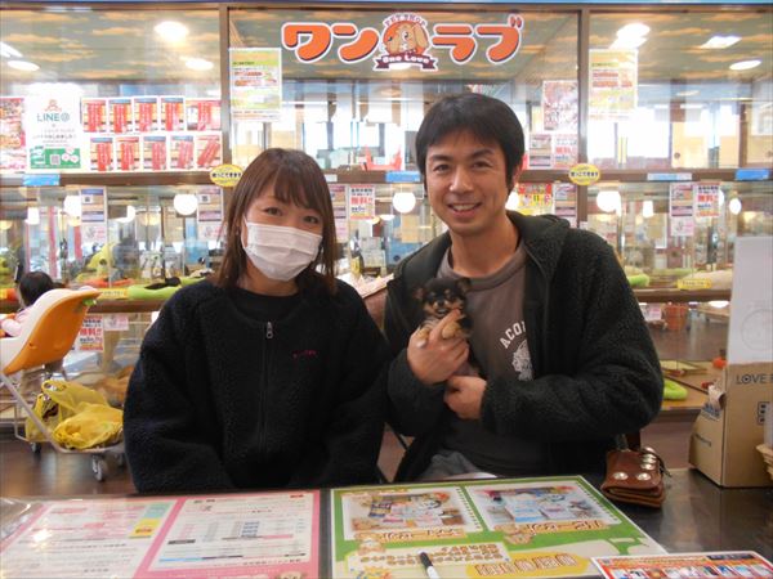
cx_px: 386
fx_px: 581
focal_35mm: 26
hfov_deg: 67.3
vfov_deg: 53.1
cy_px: 290
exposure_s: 1/30
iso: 280
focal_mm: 4.6
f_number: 3.2
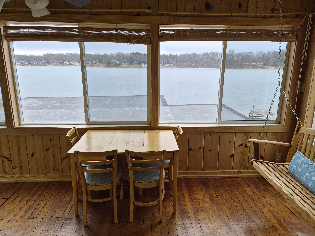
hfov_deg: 73.9
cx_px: 158
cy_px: 118
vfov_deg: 58.9
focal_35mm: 23
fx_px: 209
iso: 32
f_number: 1.8
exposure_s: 1/180
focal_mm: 5.4
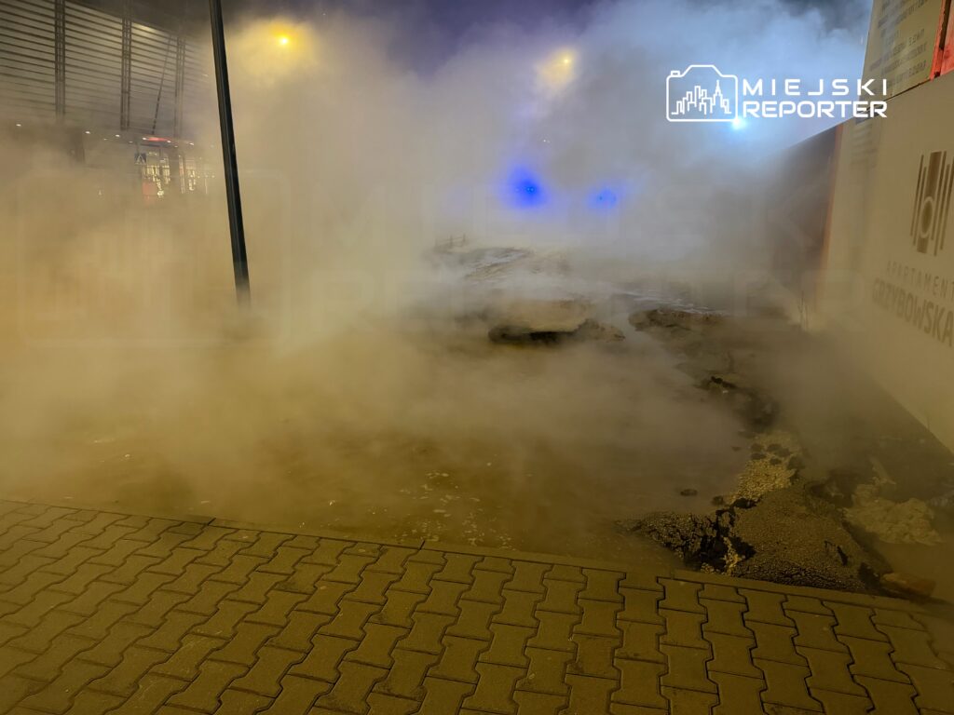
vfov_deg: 56.8
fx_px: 661
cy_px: 358
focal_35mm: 24
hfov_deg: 71.6
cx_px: 477
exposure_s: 1/33
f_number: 1.78
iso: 800
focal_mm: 6.76
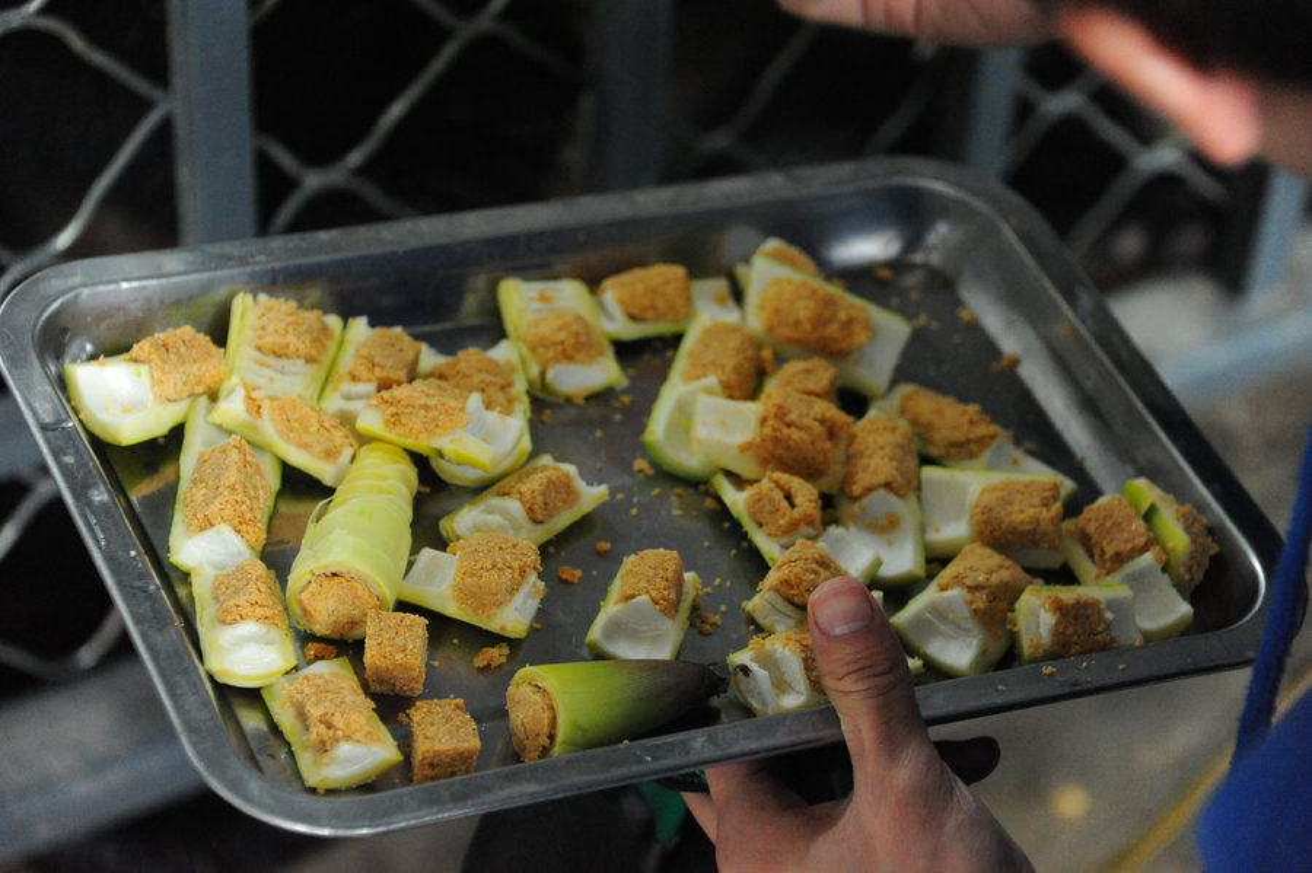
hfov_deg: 15.2
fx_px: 4917
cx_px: 656
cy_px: 436
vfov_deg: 10.1
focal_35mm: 135
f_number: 5.6
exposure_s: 1/100
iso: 6400
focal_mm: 135
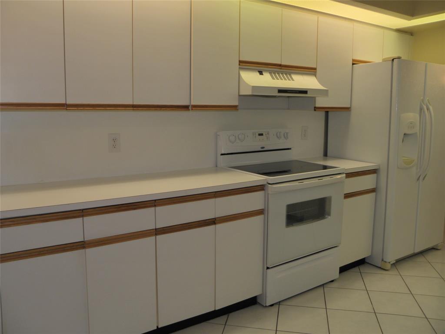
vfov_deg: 48.2
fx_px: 373
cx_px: 222
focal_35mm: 29
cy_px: 167
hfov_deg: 61.7
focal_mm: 5.2
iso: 64
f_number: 3.2
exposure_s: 1/52
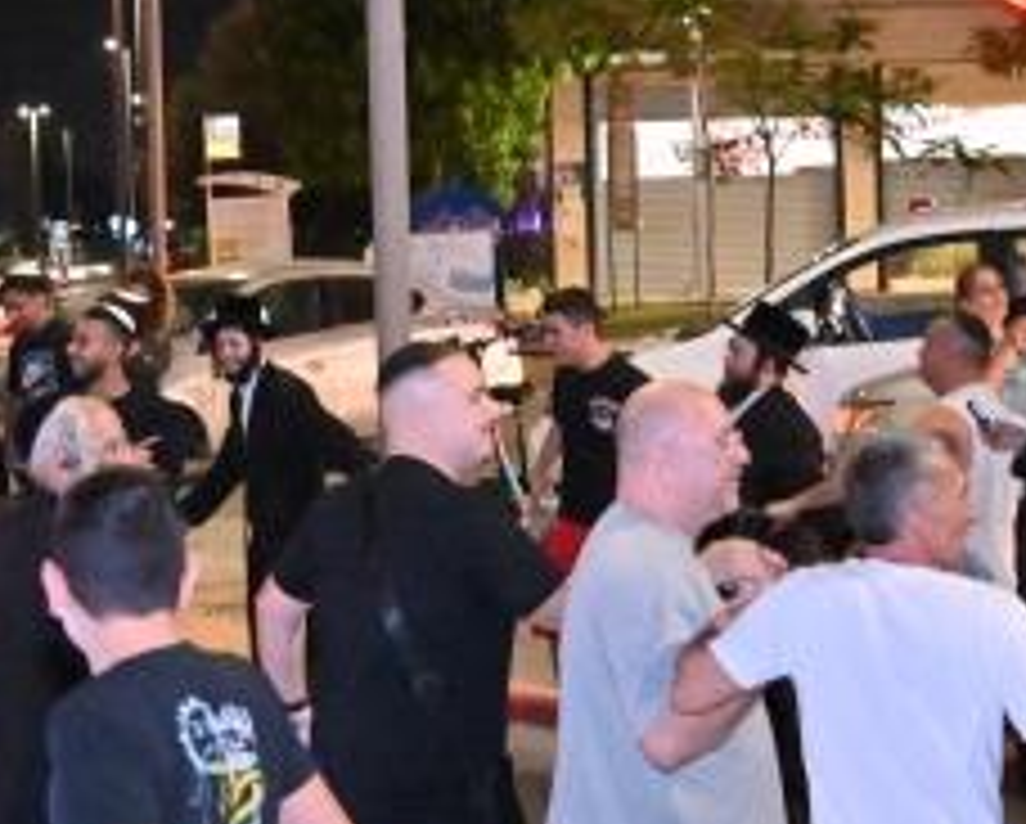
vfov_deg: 15.2
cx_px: 356
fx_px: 3071
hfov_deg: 18.9
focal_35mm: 101
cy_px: 200
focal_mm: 24
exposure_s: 1/125
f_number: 4
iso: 3200
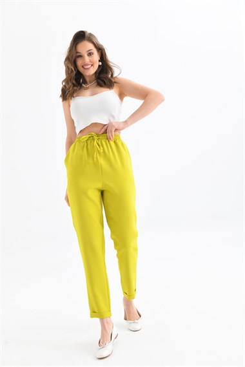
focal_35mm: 46
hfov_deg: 29.2
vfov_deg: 42.7
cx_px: 122
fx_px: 470
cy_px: 184
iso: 160
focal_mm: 46
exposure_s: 1/125
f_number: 6.3
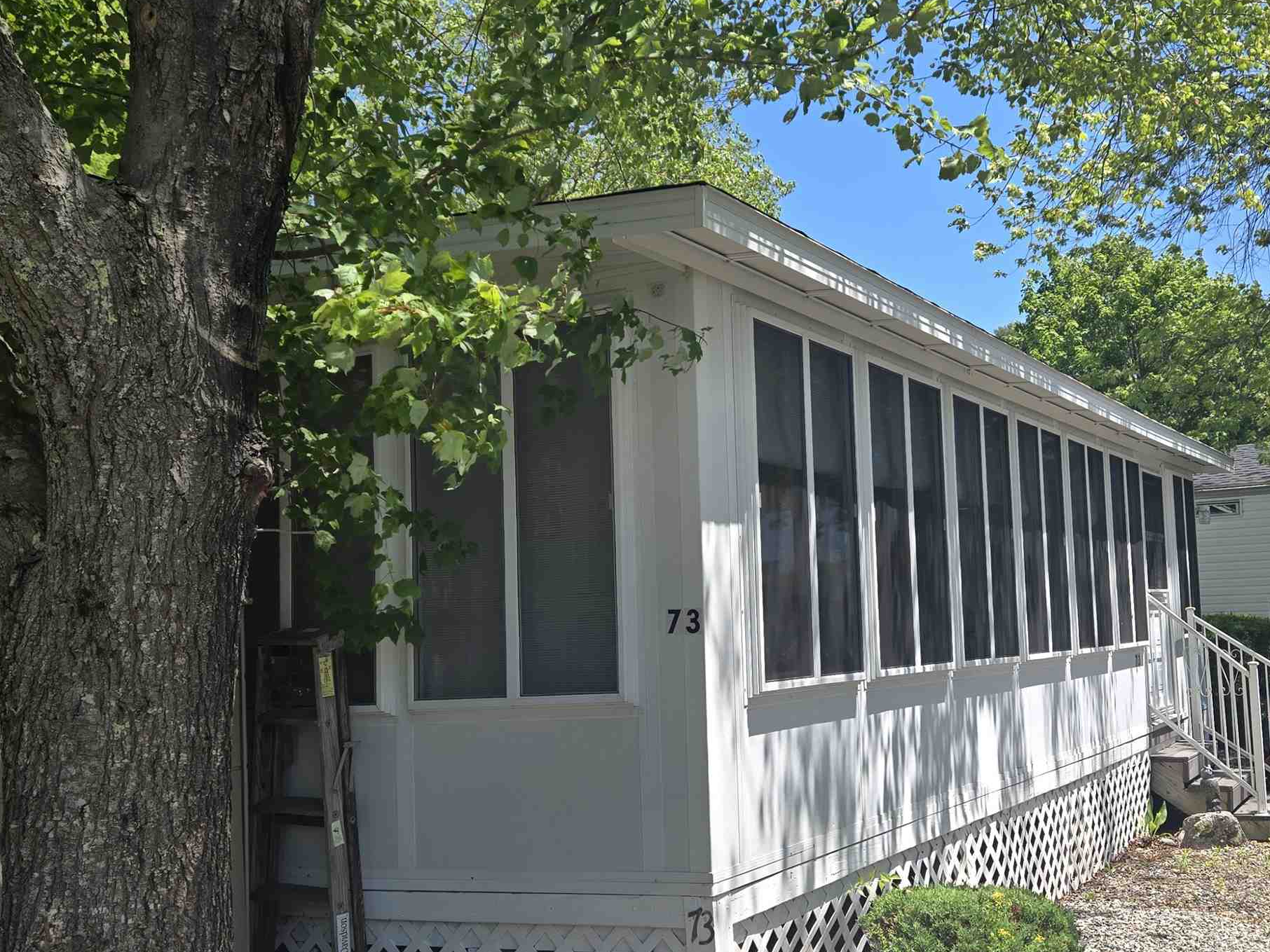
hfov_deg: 47.5
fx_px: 1431
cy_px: 497
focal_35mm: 39
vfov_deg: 36.8
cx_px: 779
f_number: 1.8
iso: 25
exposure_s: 1/904
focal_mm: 5.4
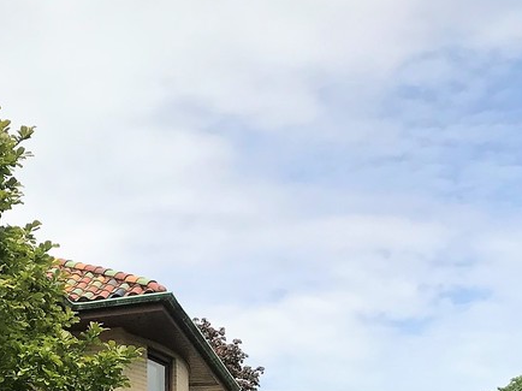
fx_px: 1402
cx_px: -165
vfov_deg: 15.1
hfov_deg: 19.4
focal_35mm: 93
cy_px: 526
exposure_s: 1/2591
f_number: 1.8
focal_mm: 3.99
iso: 20
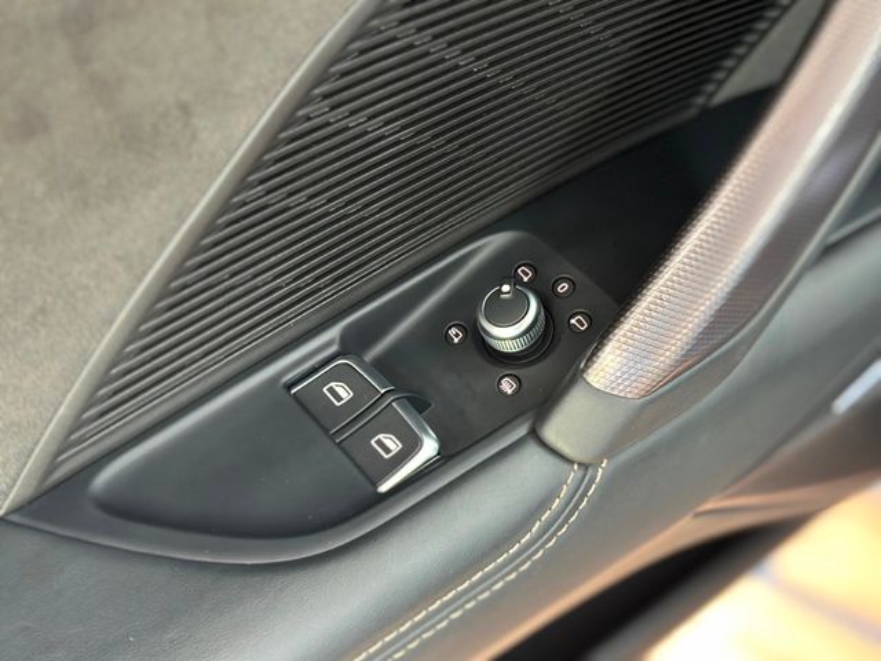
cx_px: 440
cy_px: 330
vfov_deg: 30.3
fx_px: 1222
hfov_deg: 39.7
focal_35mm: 48
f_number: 1.78
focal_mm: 6.86
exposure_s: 1/40
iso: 400
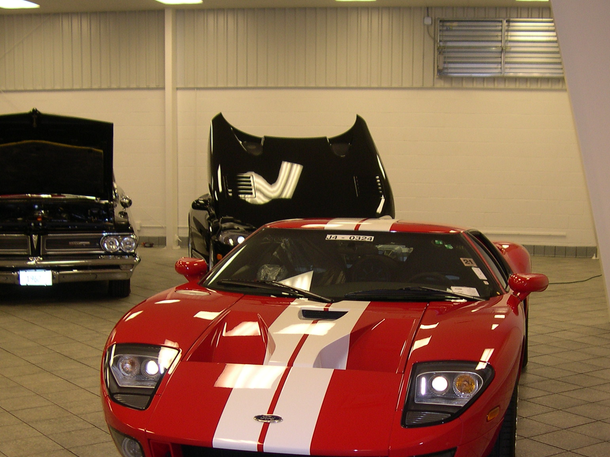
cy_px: 315
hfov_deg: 34.3
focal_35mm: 56
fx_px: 987
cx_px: 348
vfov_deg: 25.9
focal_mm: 8
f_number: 2.8
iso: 100
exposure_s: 1/30
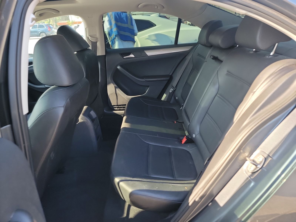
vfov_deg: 56.8
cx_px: 148
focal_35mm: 24
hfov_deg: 71.6
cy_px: 111
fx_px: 205
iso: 93
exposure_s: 1/59
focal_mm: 6.7
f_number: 1.8
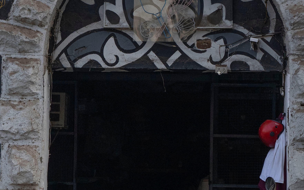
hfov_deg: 12.0
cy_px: 67
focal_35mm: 175
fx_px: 1450
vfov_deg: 7.5
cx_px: 141
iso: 400
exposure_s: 1/800
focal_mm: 35
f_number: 5
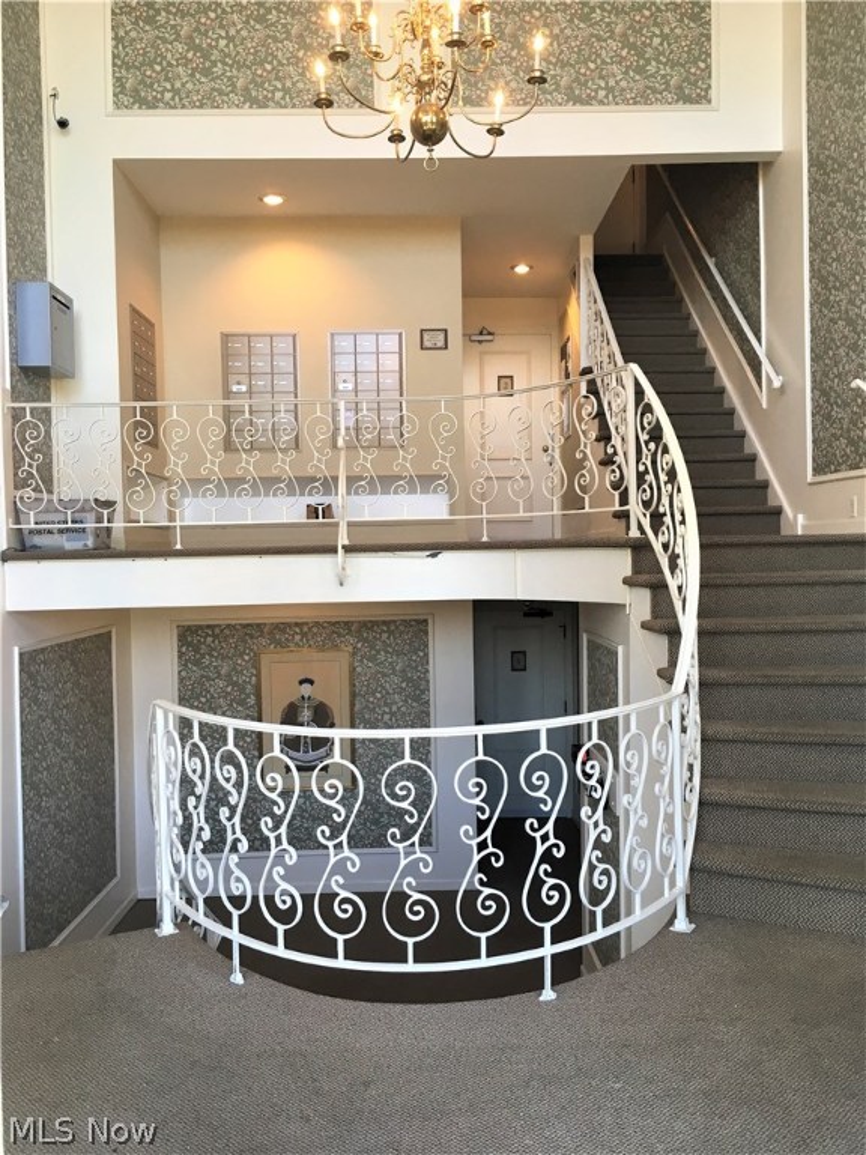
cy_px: 578
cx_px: 433
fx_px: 967
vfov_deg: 61.7
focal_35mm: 29
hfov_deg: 48.2
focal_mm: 4.15
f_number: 2.2
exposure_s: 1/30
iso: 25
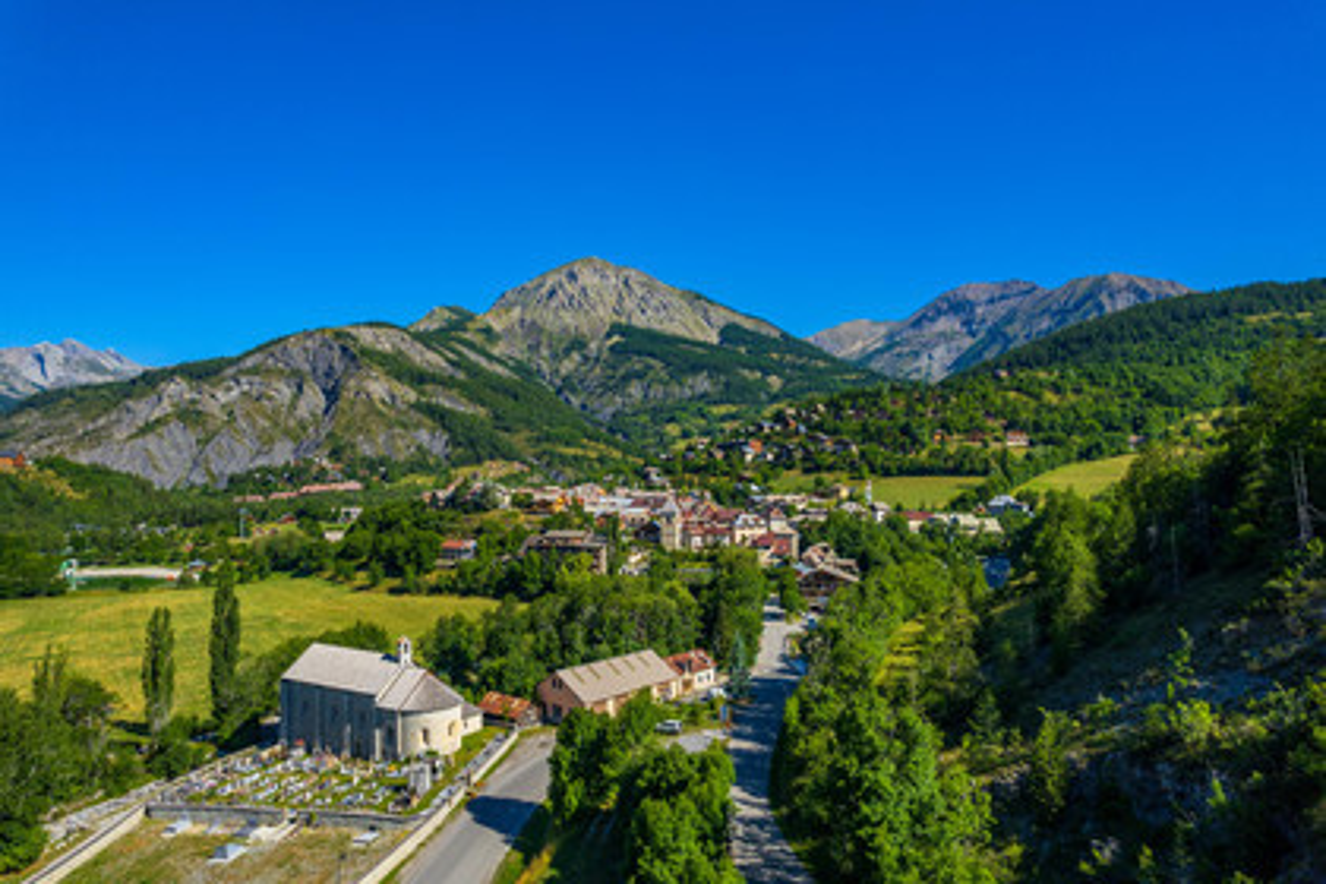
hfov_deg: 78.6
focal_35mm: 22
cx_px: 663
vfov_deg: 57.2
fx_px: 810
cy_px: 442
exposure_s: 1/2000
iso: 100
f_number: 2.8
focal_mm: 8.4
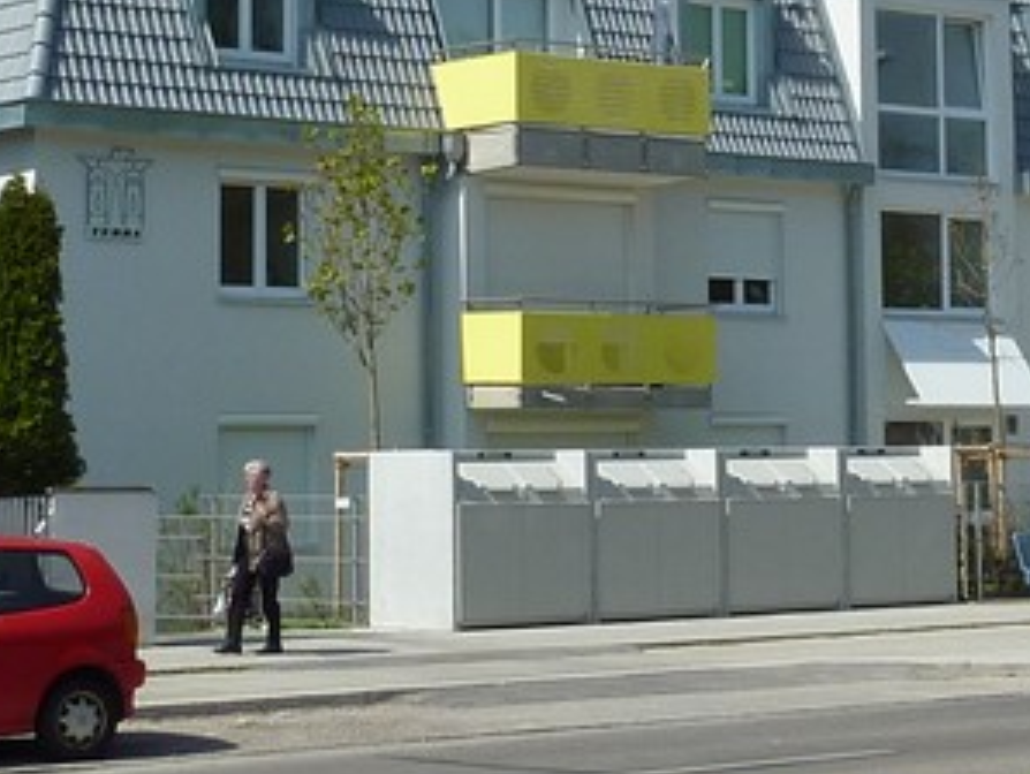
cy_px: 149
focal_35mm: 103
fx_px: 3067
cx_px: 667
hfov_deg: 19.0
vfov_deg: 14.3
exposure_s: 1/400
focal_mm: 4.4
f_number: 5
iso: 80
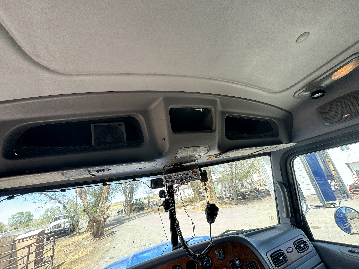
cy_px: 134
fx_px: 145
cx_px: 180
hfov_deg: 102.1
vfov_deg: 85.7
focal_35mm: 14
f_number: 2.2
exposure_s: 1/99
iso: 64
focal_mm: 2.22
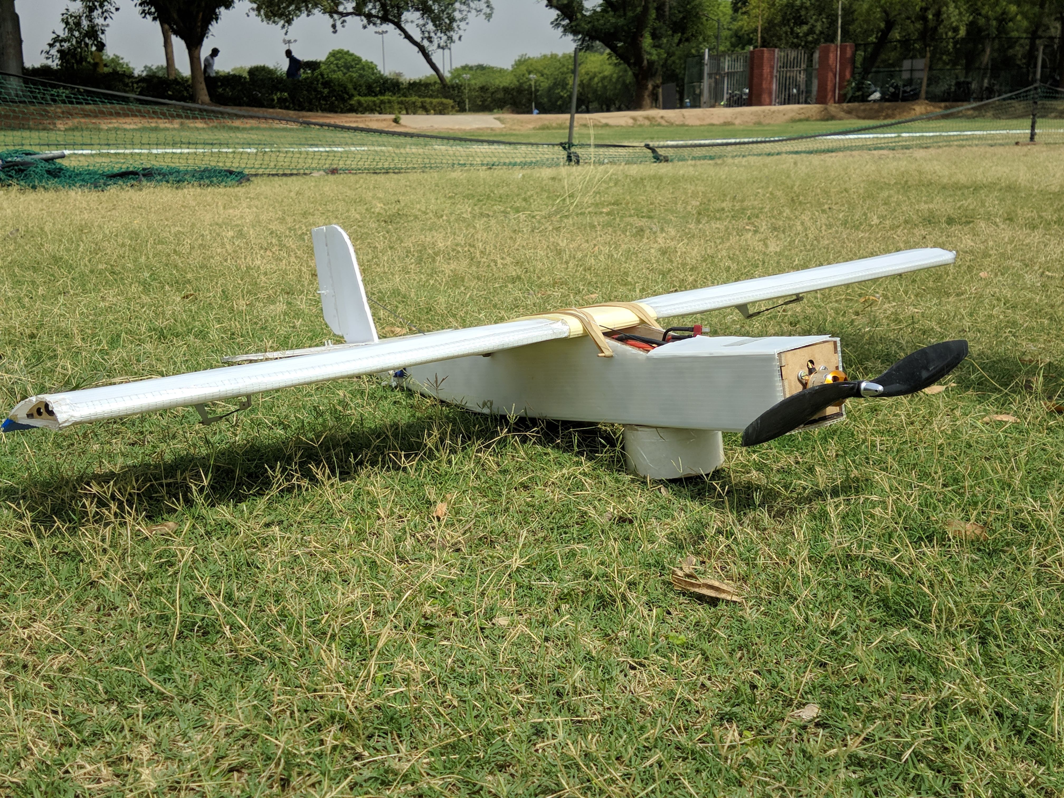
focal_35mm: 25
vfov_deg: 54.9
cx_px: 532
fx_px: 768
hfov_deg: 69.4
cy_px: 399
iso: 64
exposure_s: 1/2262
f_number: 1.7
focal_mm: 4.2
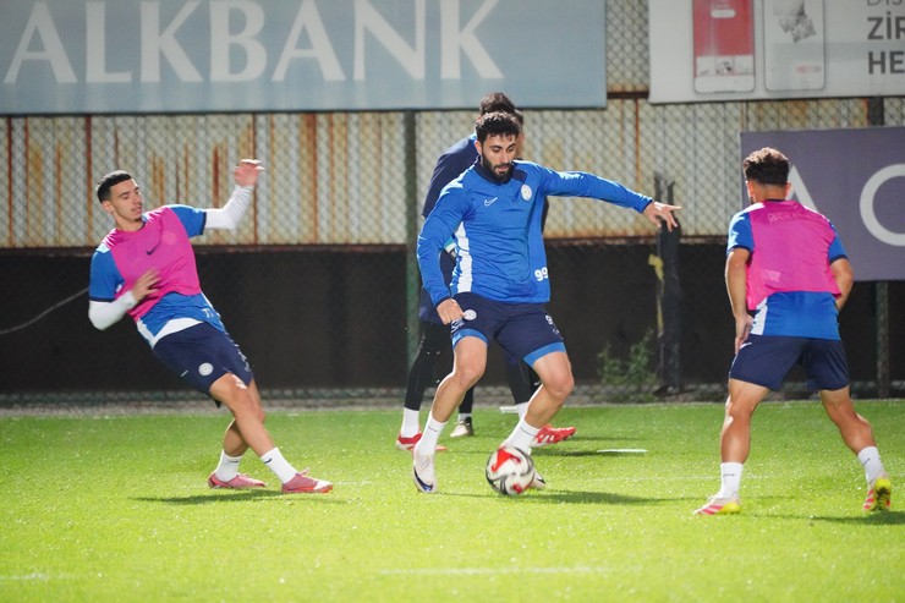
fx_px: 10053
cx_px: 452
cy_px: 302
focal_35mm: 400
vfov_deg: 3.4
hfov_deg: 5.2
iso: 16000
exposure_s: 1/250
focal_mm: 400
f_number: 5.6
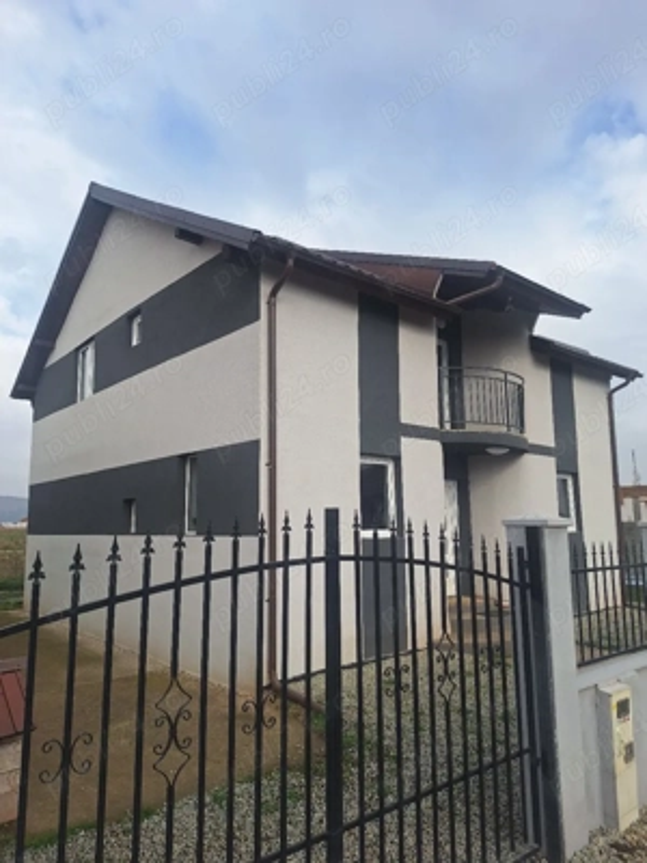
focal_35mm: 23
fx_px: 573
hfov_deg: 58.9
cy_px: 432
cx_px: 324
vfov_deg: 73.9
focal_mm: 5.54
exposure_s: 1/1429
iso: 40
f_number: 1.8
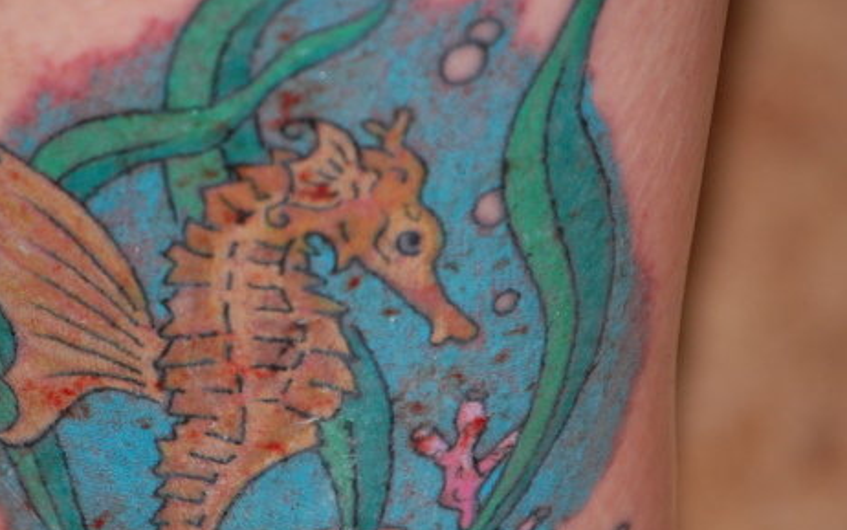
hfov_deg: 4.0
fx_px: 12191
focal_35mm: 528
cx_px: 289
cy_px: 366
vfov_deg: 2.5
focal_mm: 200
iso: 400
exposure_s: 1/60
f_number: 5.6
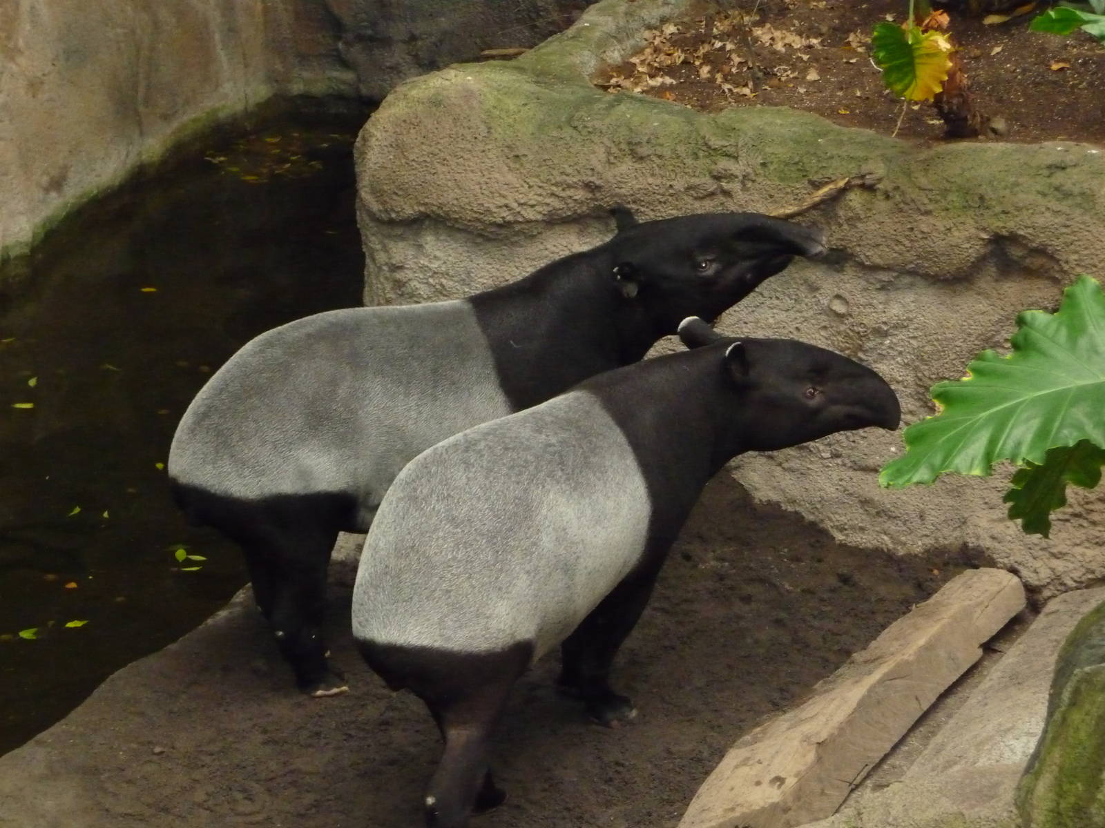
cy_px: 414
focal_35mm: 128
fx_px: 4086
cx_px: 552
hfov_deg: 15.4
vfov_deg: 11.6
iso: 800
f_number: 4.7
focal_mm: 21.8
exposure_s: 1/40
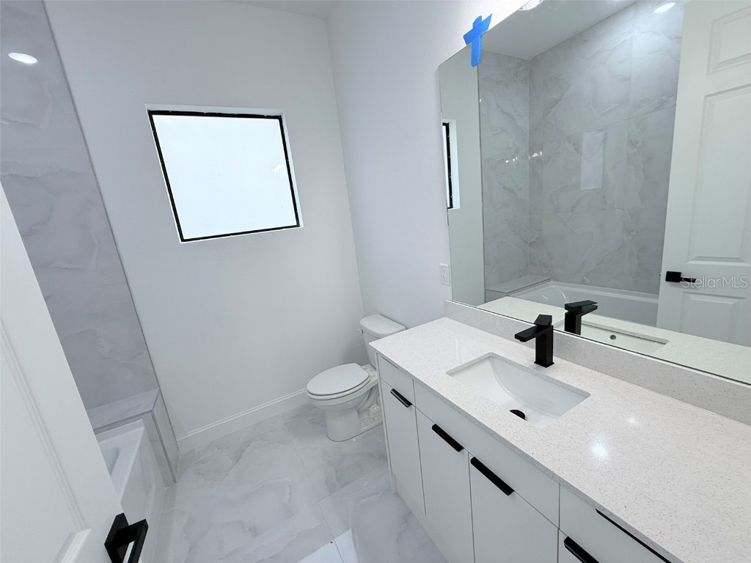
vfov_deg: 85.7
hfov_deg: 102.1
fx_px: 304
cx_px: 376
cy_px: 282
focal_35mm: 14
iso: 64
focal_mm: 2.22
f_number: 2.2
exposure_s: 1/120
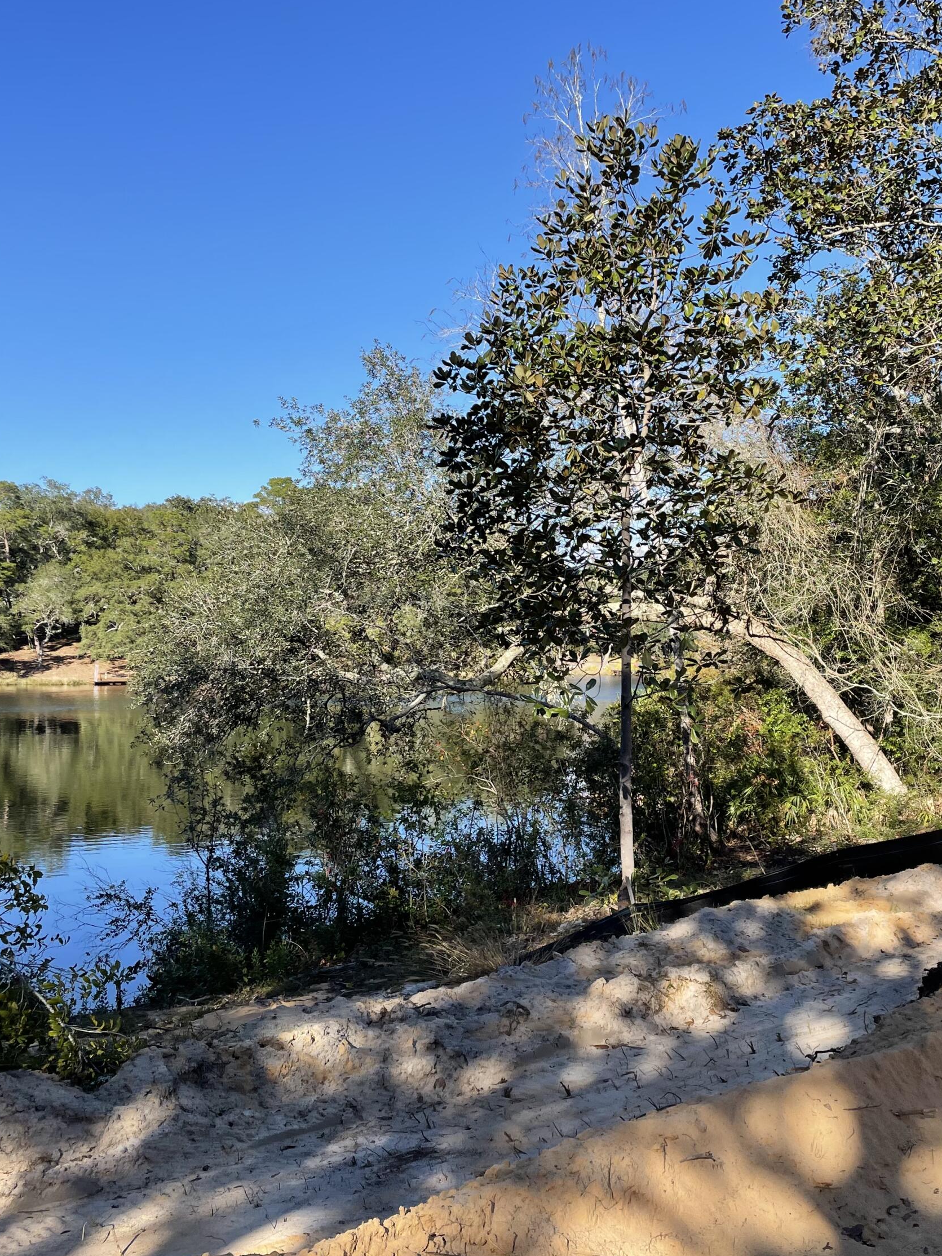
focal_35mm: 35
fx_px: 1270
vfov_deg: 52.6
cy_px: 632
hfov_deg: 40.3
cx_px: 603
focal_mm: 4.2
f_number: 1.6
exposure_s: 1/1618
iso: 32
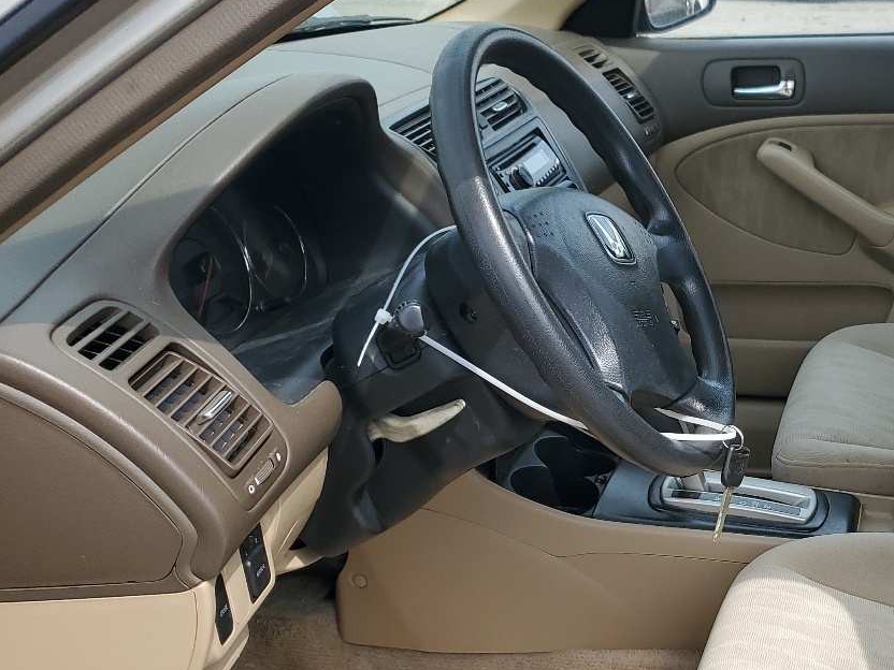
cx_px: 824
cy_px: 494
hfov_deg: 35.6
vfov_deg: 28.7
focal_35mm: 50
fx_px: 1291
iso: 50
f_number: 1.5
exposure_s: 1/1250
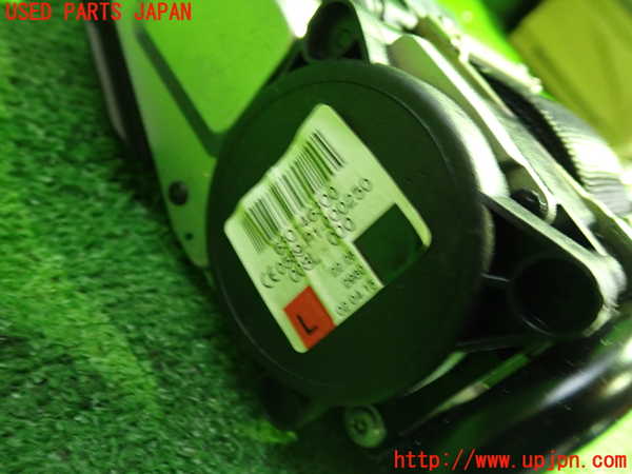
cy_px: 237
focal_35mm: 30
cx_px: 316
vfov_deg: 46.8
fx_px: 548
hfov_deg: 60.0
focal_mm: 5.4
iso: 800
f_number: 2.3
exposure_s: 1/20
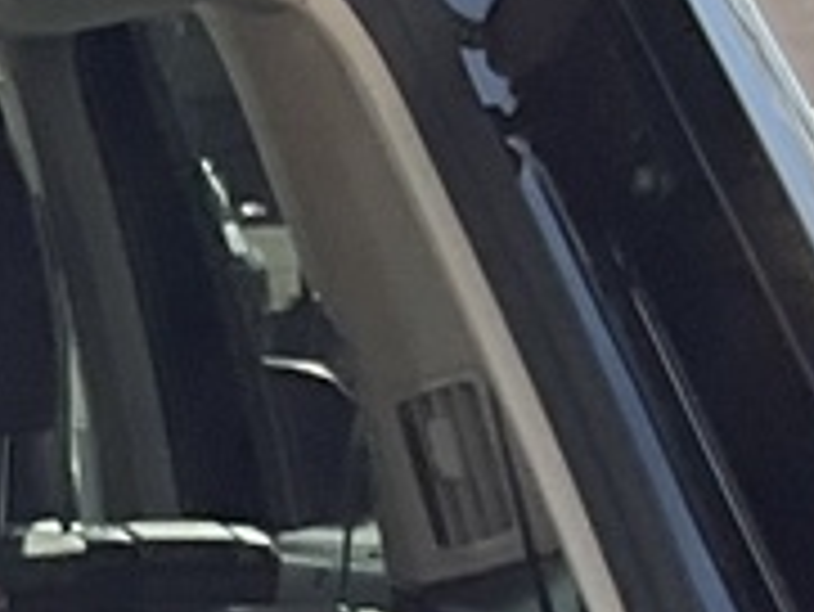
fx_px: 3859
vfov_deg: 9.0
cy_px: 538
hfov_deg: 11.2
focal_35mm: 164
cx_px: -630
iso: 16
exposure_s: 1/415
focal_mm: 3
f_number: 1.8
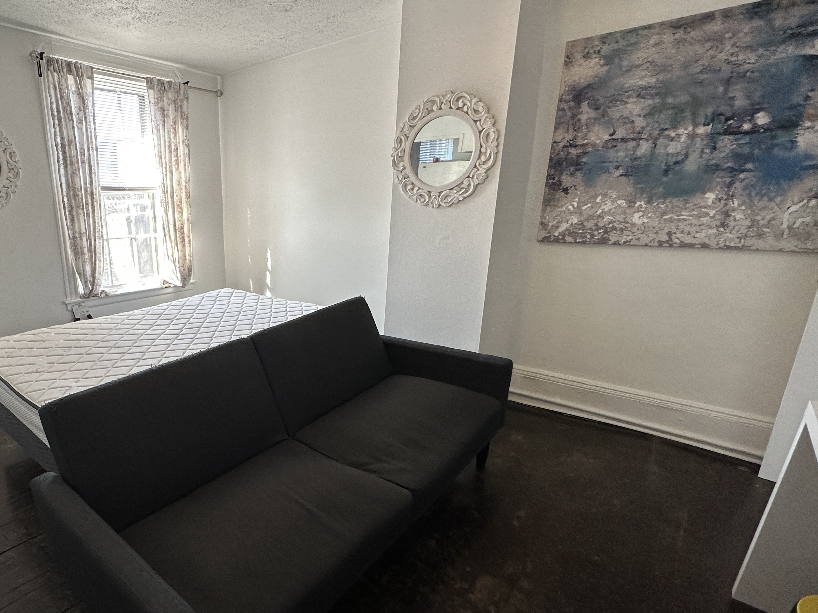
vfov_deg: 65.7
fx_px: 473
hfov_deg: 78.2
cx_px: 253
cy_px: 346
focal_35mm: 20
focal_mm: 2.22
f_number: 2.2
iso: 160
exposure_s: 1/120
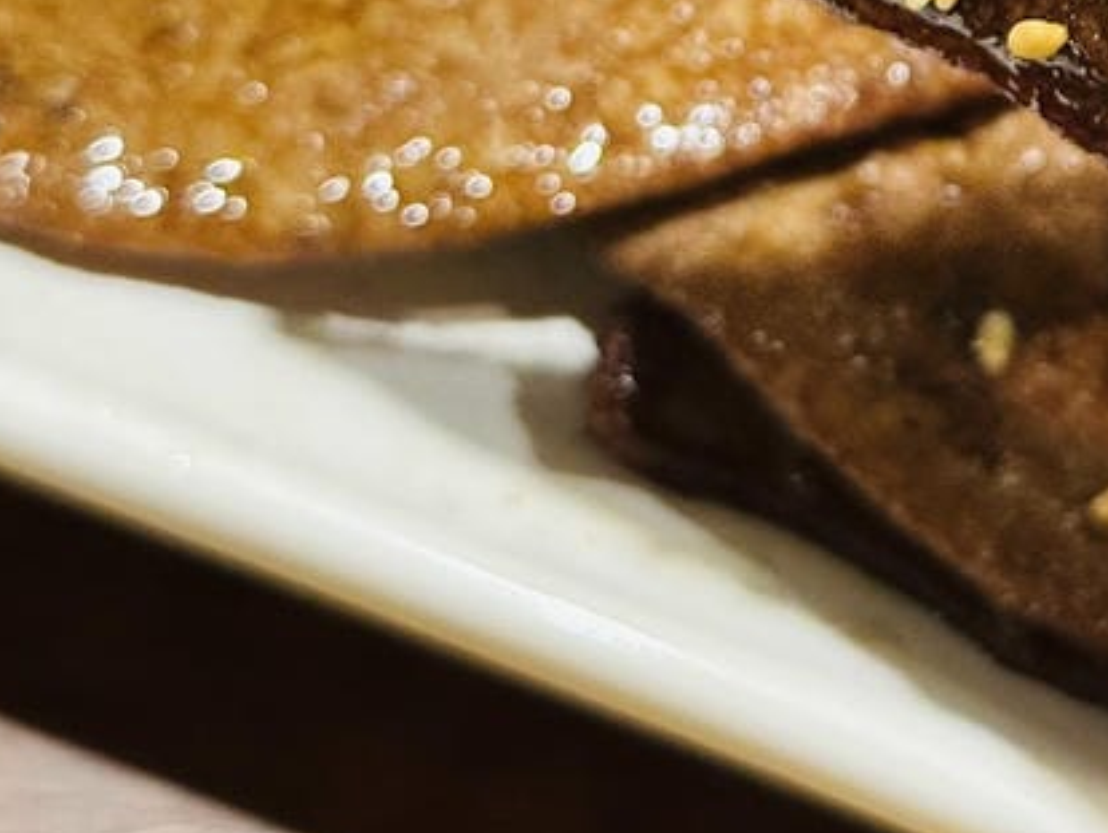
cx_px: 1325
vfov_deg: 10.5
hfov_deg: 13.8
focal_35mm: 139
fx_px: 4452
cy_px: -214
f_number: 1.78
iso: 500
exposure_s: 1/40
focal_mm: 6.86
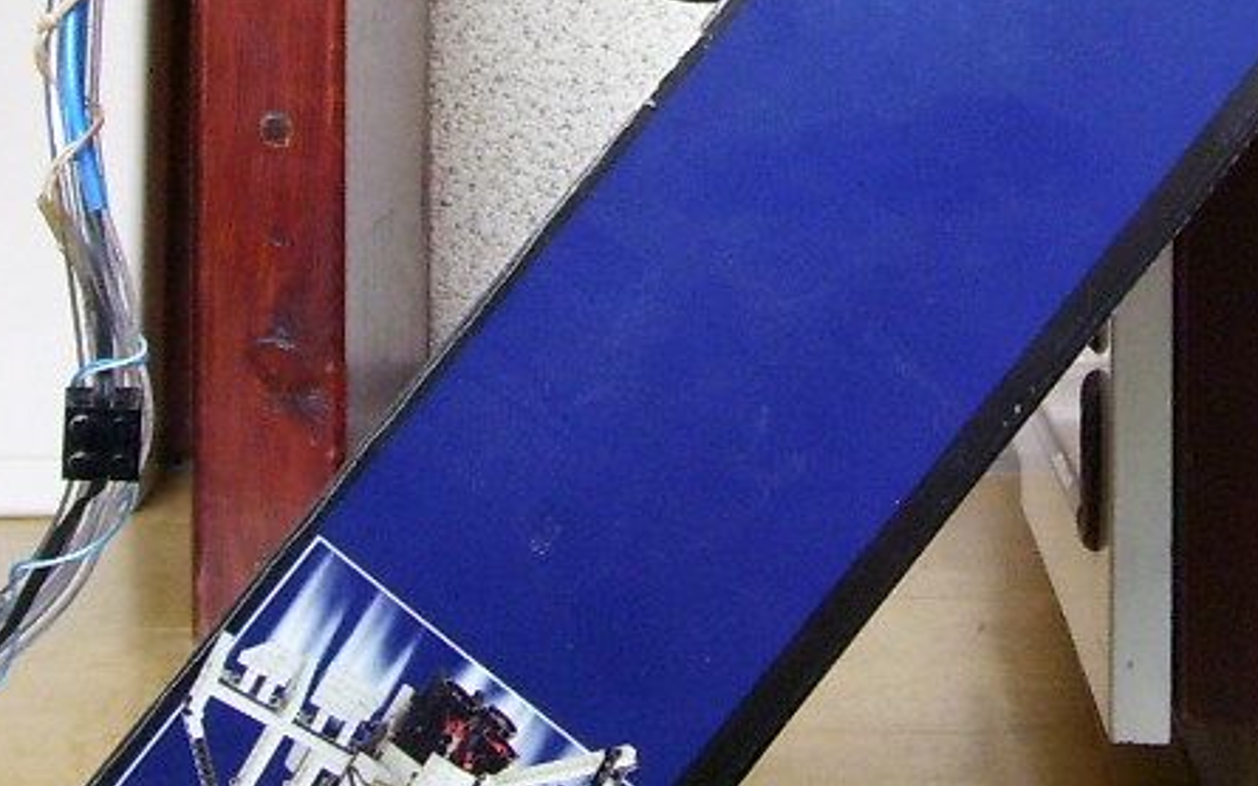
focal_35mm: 120
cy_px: -156
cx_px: 1026
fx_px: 4114
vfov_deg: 10.7
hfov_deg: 17.2
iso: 160
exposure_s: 1/4
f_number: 3
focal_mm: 7
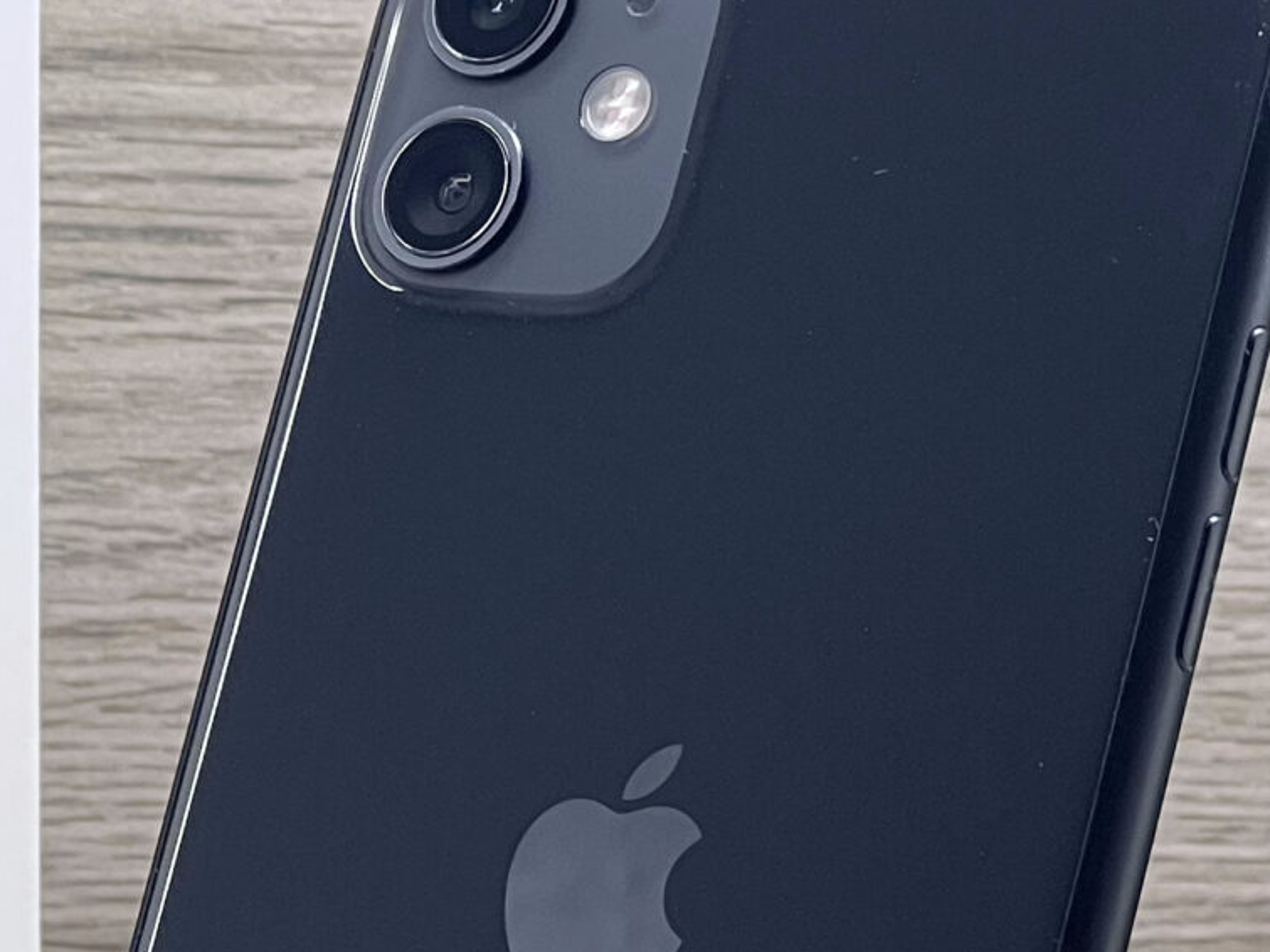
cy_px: 787
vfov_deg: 5.7
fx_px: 9574
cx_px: 545
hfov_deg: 7.6
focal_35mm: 261
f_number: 2.8
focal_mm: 9
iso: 100
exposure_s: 1/100
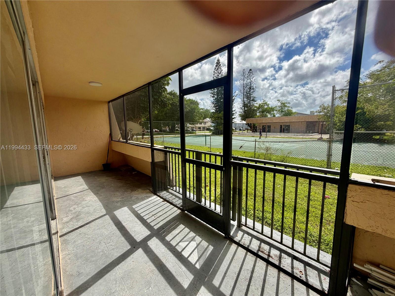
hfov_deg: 102.1
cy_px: 148
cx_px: 198
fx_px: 160
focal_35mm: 14
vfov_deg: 85.7
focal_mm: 2.22
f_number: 2.2
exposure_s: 1/770
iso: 25
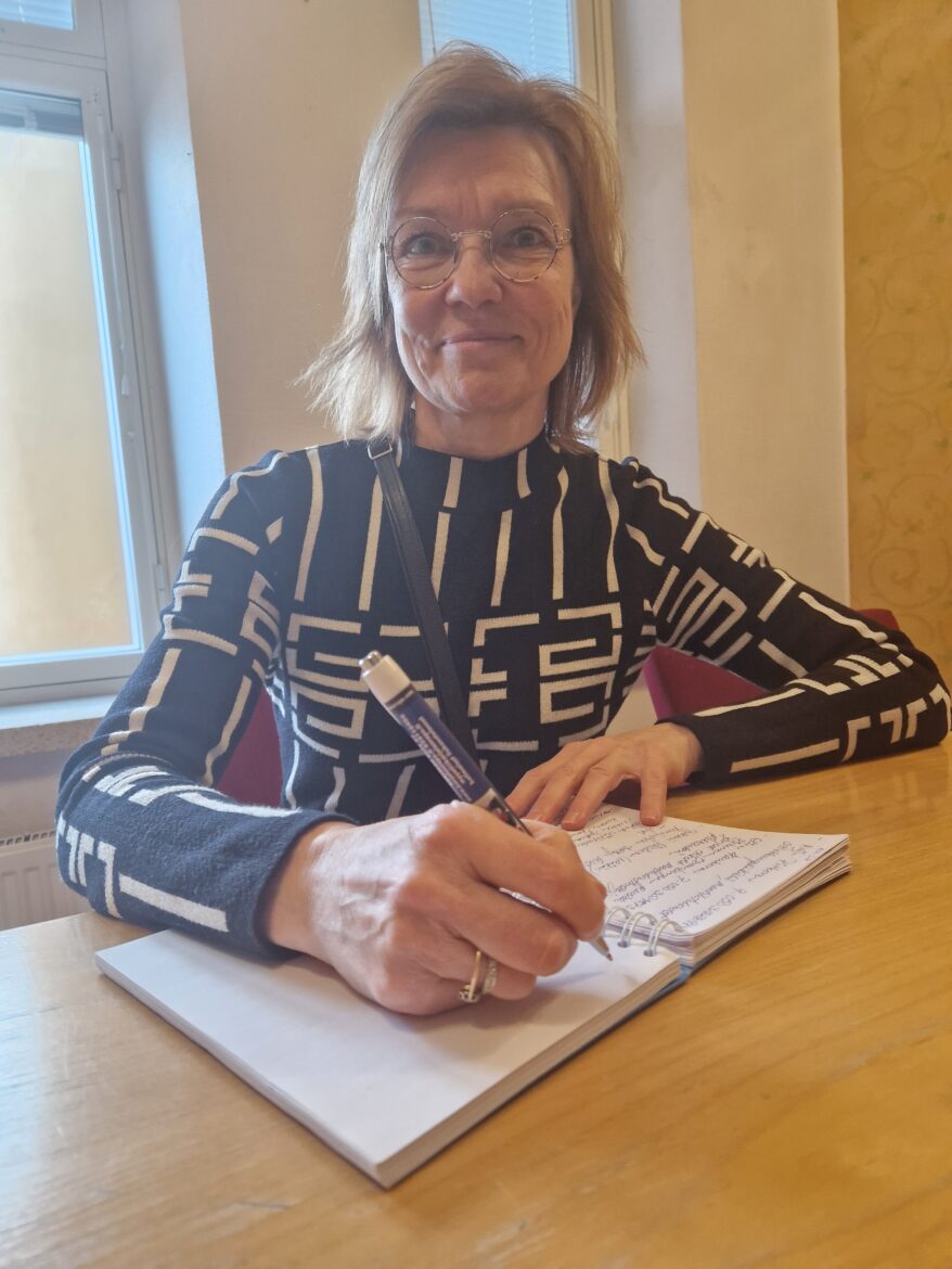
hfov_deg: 58.9
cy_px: 634
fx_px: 843
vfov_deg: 73.9
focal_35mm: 23
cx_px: 476
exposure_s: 1/100
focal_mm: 5.4
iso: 320
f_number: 1.8
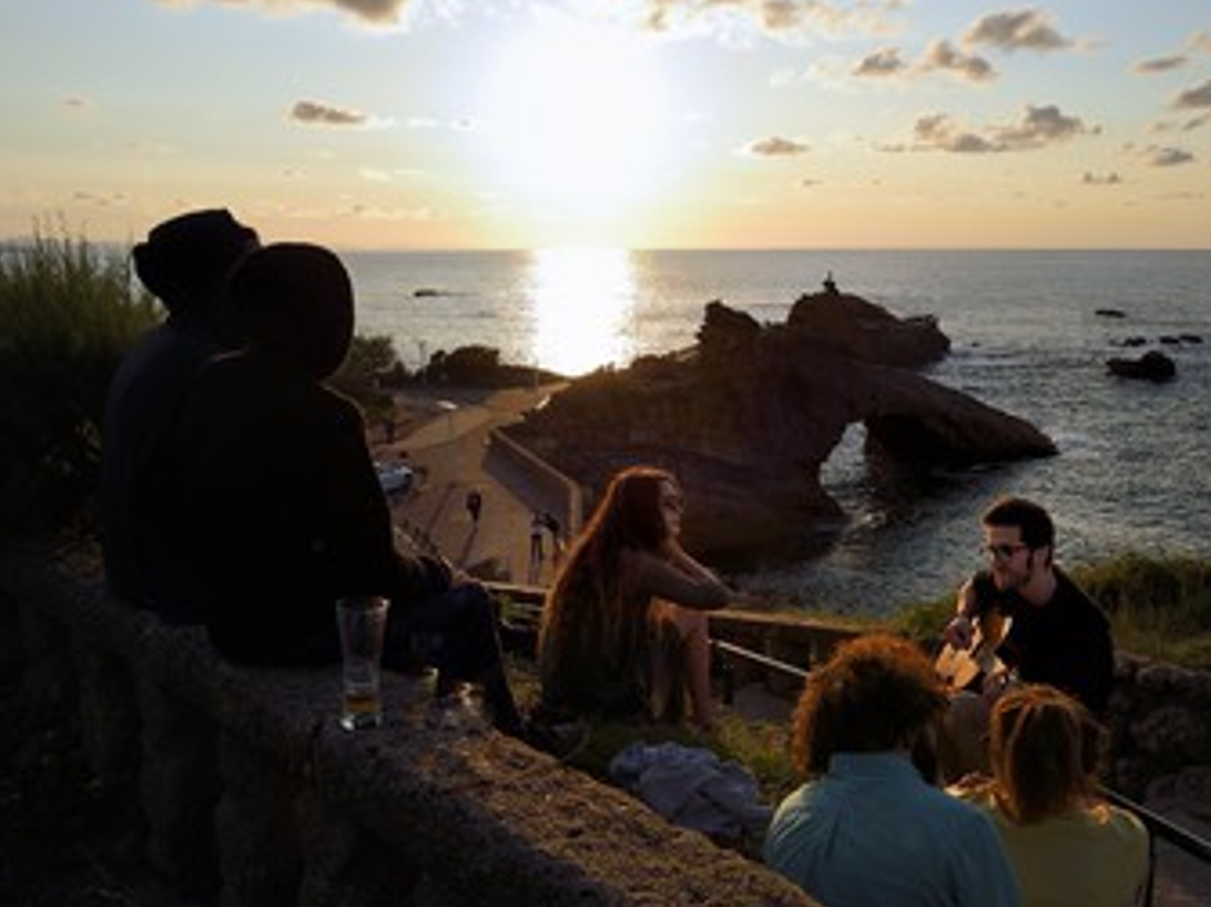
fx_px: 1224
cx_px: 750
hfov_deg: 52.1
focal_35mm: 35
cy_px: 466
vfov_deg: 40.7
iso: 200
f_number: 11
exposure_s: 1/200
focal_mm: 29
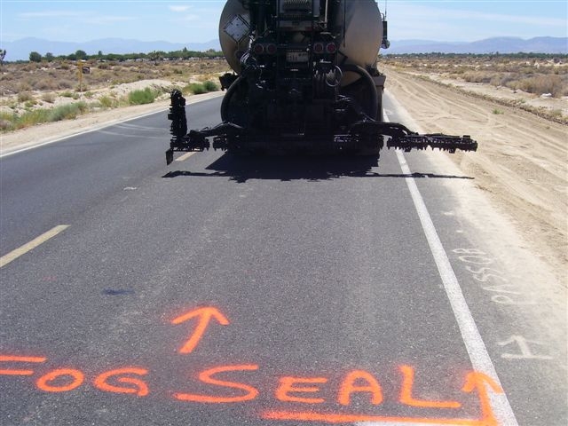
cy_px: 213
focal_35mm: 42
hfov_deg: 44.8
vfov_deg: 34.3
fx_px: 689
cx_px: 284
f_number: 5.6
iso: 80
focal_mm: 7
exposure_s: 1/500
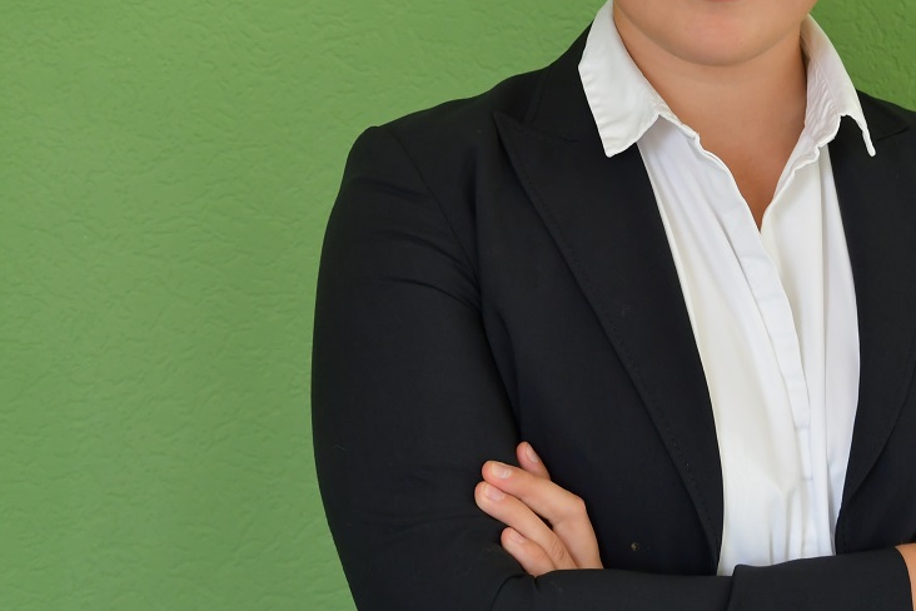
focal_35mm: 123
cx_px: 751
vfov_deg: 11.1
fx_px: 3129
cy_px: 154
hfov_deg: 16.5
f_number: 5.6
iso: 800
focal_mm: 40
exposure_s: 1/125
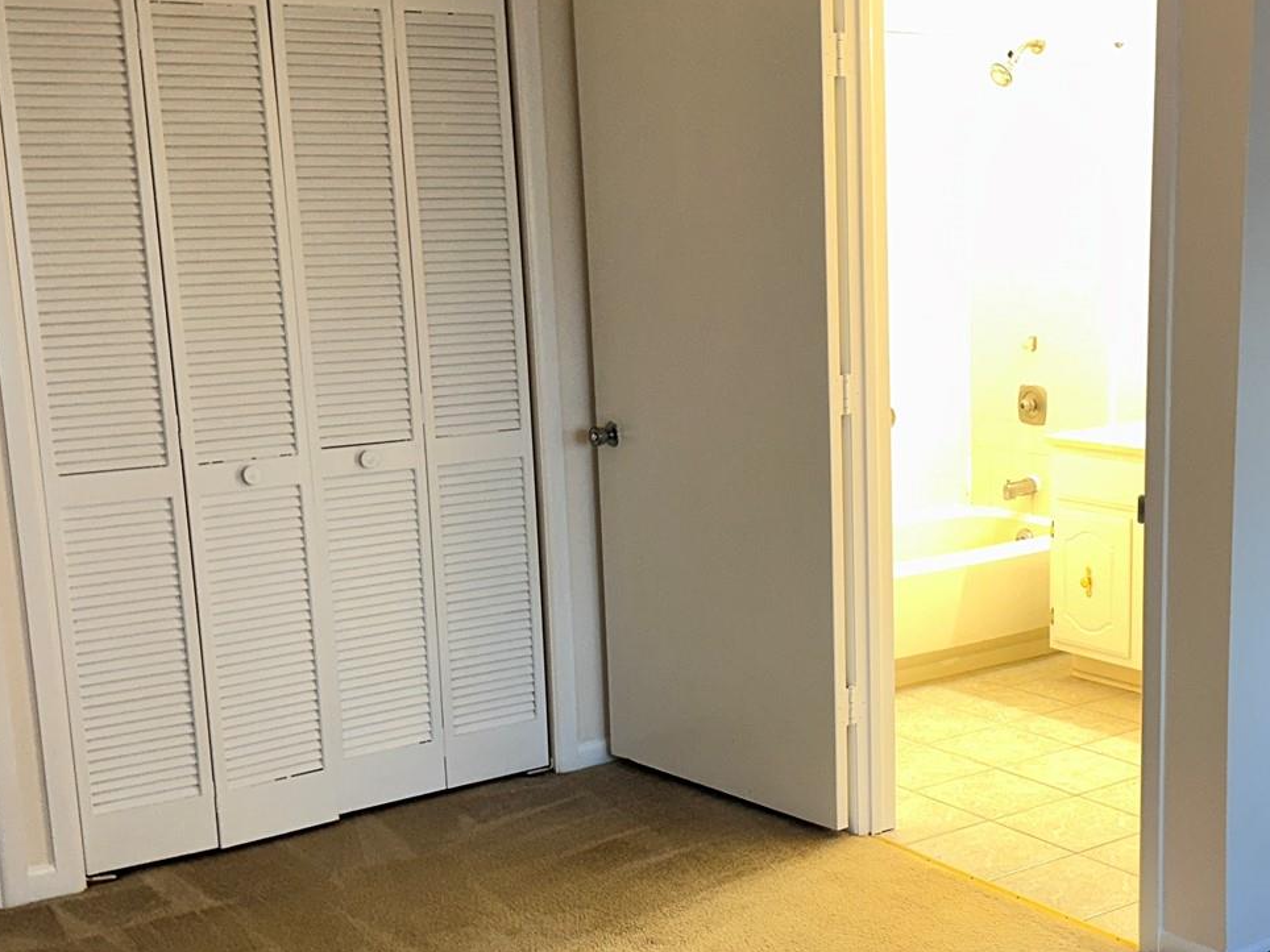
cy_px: 596
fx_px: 1871
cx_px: 870
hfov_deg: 37.0
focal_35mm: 51
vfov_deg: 28.5
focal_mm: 6.86
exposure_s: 1/21
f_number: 1.78
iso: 100
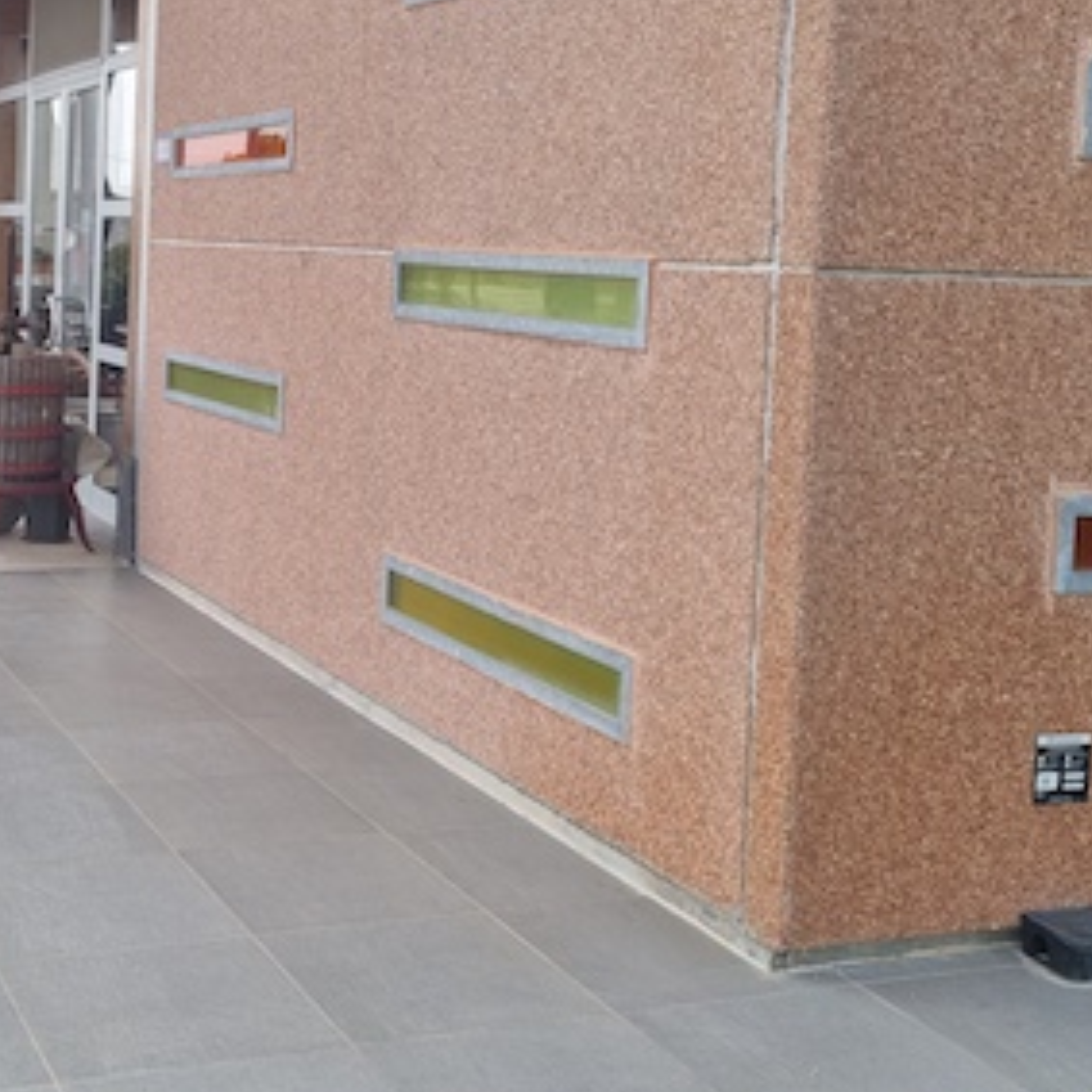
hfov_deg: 32.1
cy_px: 347
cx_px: 262
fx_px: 1856
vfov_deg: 32.5
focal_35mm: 52
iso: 50
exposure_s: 1/1232
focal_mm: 5.4
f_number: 1.8
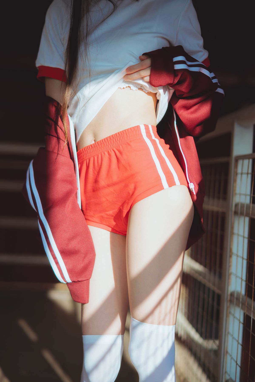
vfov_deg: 39.6
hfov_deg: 27.0
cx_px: 128
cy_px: 191
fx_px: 531
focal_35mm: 50
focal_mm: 50
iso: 50
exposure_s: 1/1250
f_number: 1.4
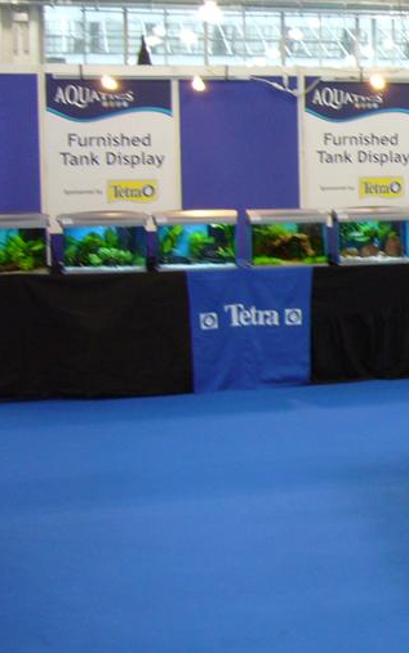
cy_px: 246
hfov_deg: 16.0
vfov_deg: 27.4
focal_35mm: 75
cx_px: 606
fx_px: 1337
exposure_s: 1/15
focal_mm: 5.8
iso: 125
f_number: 2.8
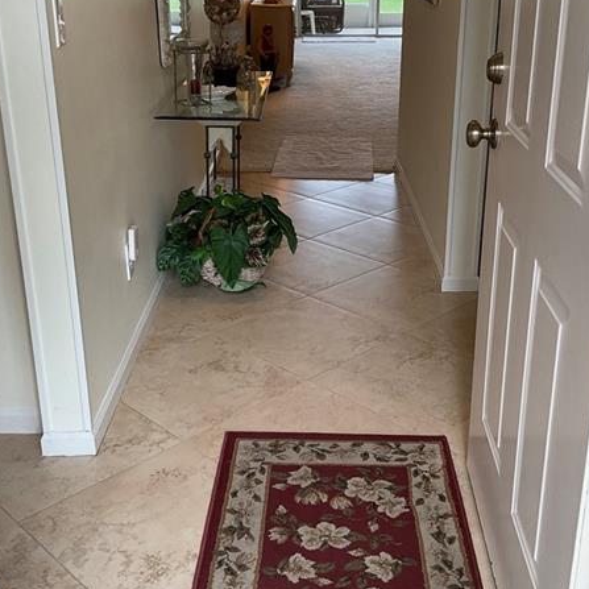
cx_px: 307
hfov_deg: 38.3
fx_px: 847
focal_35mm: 44
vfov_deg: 38.3
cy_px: 277
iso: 50
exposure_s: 1/122
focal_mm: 3
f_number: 1.8
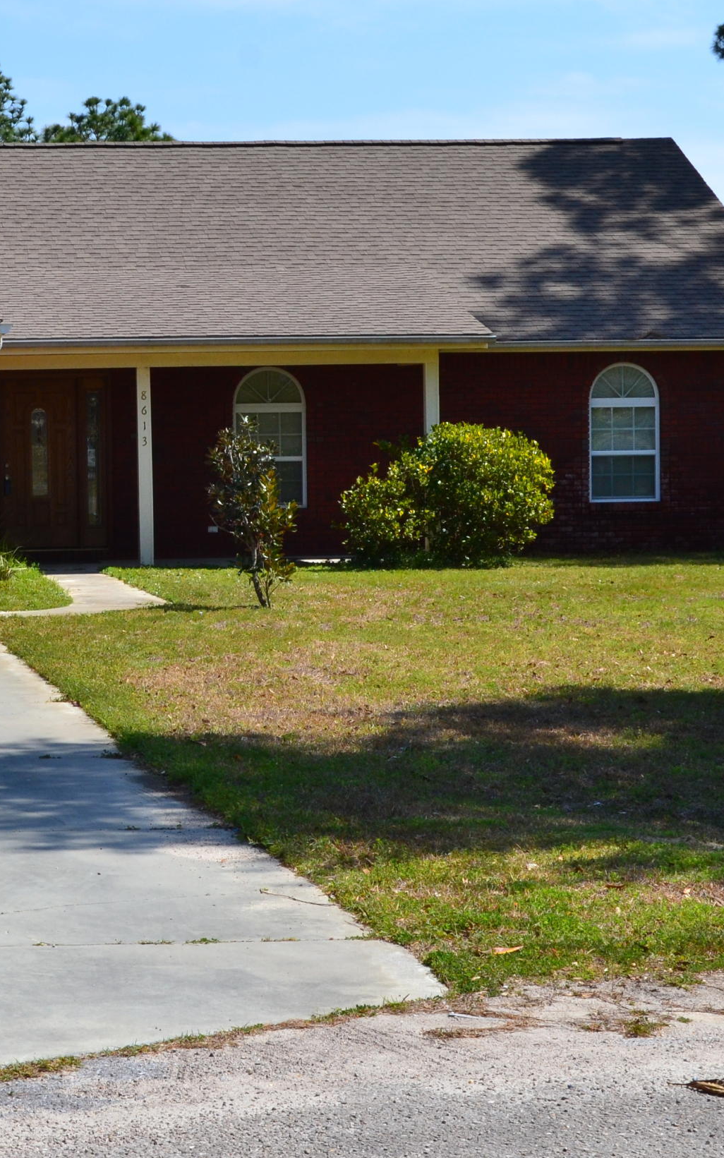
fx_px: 2998
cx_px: -42
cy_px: 481
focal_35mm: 95
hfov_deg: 13.5
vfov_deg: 21.8
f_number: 11
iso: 400
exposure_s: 1/400
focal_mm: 34
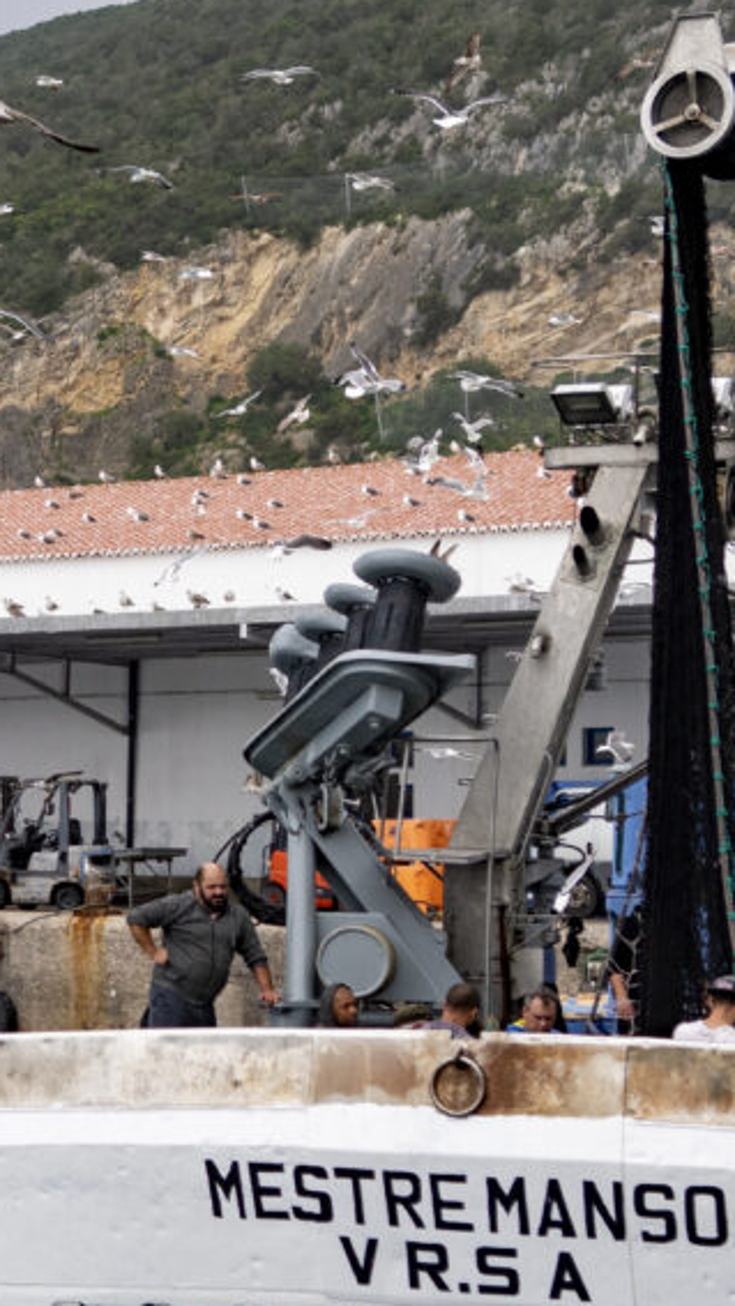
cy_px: 834
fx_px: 3915
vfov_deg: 18.9
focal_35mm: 113
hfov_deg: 10.5
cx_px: -270
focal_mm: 34
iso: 200
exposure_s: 1/2000
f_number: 3.5
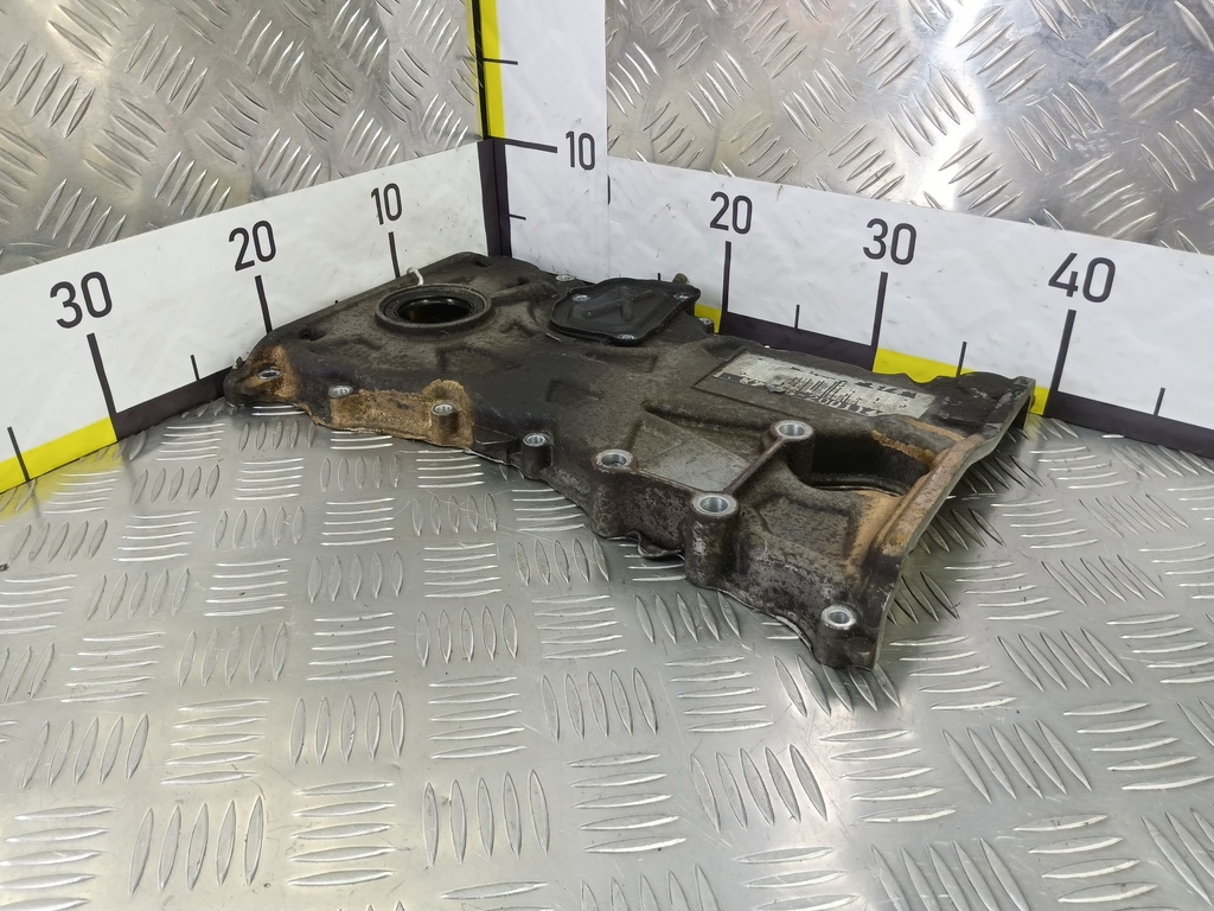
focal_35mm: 23
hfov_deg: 73.9
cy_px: 456
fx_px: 807
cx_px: 607
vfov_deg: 58.9
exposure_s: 1/50
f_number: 1.6
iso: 165
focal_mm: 4.11
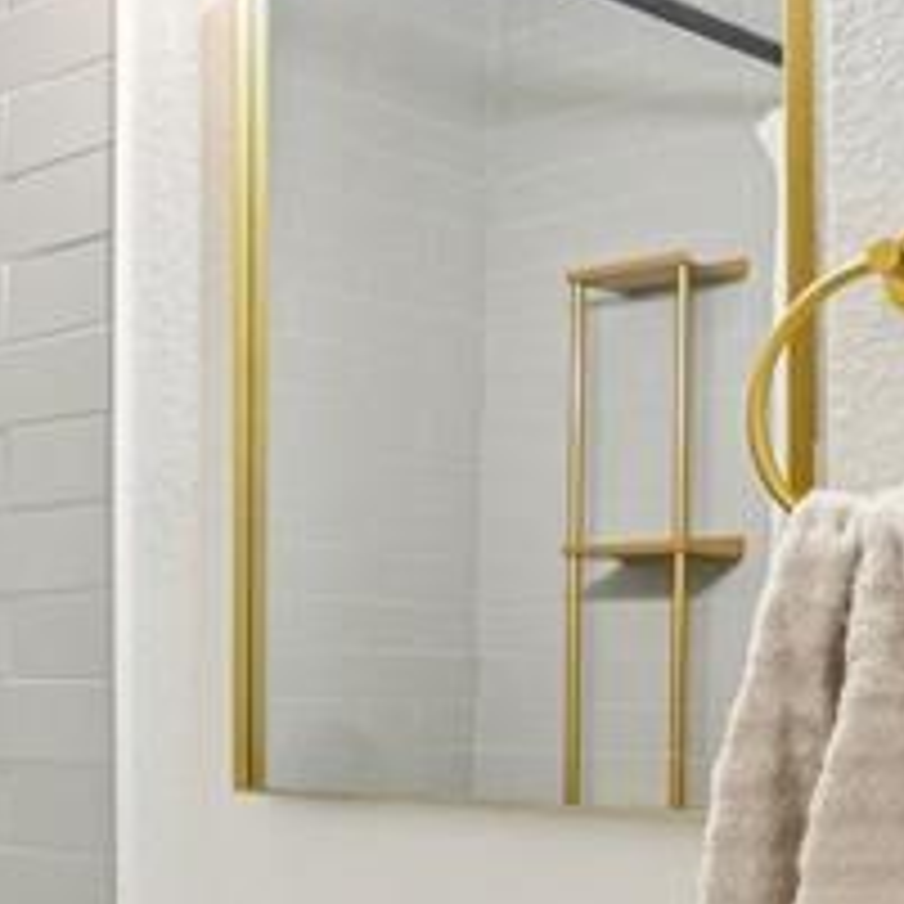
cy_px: 684
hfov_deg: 25.1
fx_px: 1920
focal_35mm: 65
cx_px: -18
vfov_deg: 26.1
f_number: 8
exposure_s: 1/6
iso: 800
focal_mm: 10
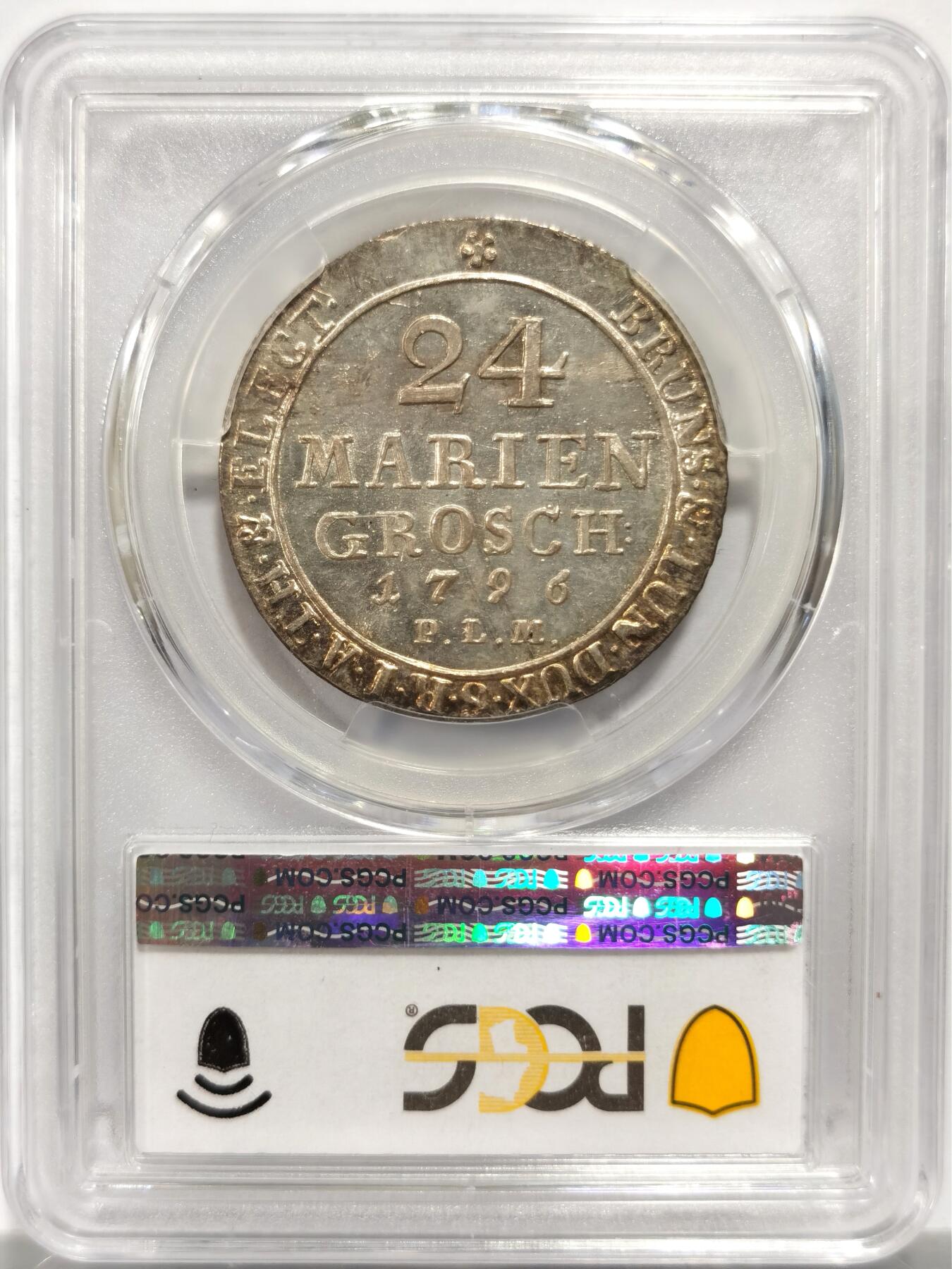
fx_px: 1980
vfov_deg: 35.5
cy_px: 634
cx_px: 476
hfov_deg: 27.0
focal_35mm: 54
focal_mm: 5.56
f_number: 16
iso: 100
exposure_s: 1/100
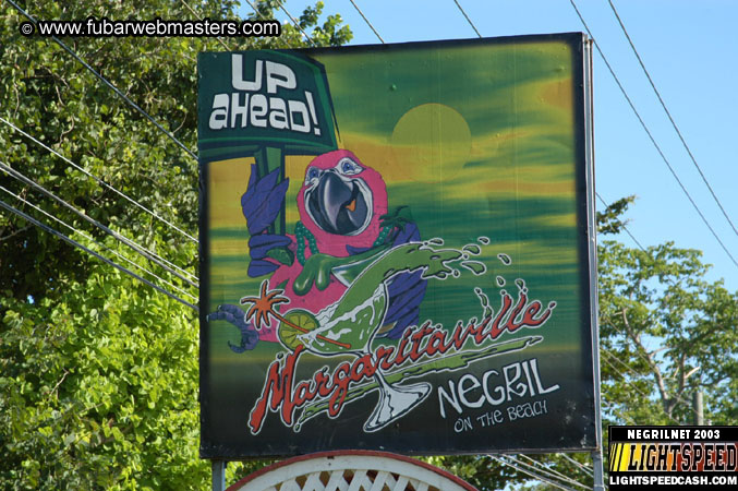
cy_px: 246
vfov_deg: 10.7
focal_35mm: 128
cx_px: 369
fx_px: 2611
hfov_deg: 16.1
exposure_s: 1/250
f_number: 8
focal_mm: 85
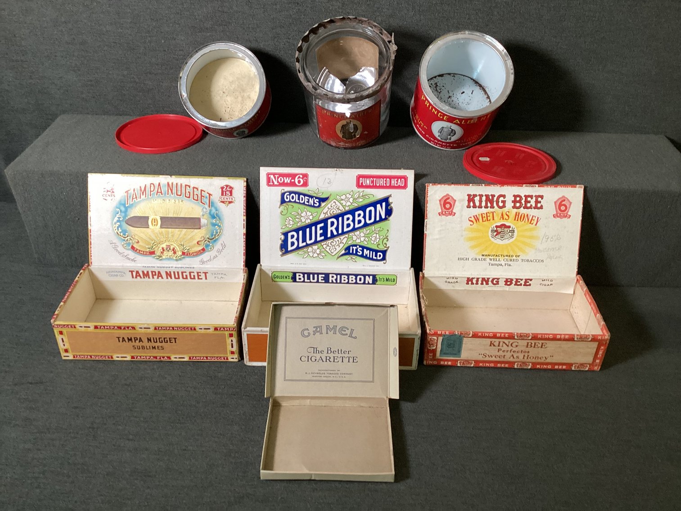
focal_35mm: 31
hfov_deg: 58.3
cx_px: 340
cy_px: 256
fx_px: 610
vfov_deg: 45.4
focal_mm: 3.3
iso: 200
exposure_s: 1/60
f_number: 2.4
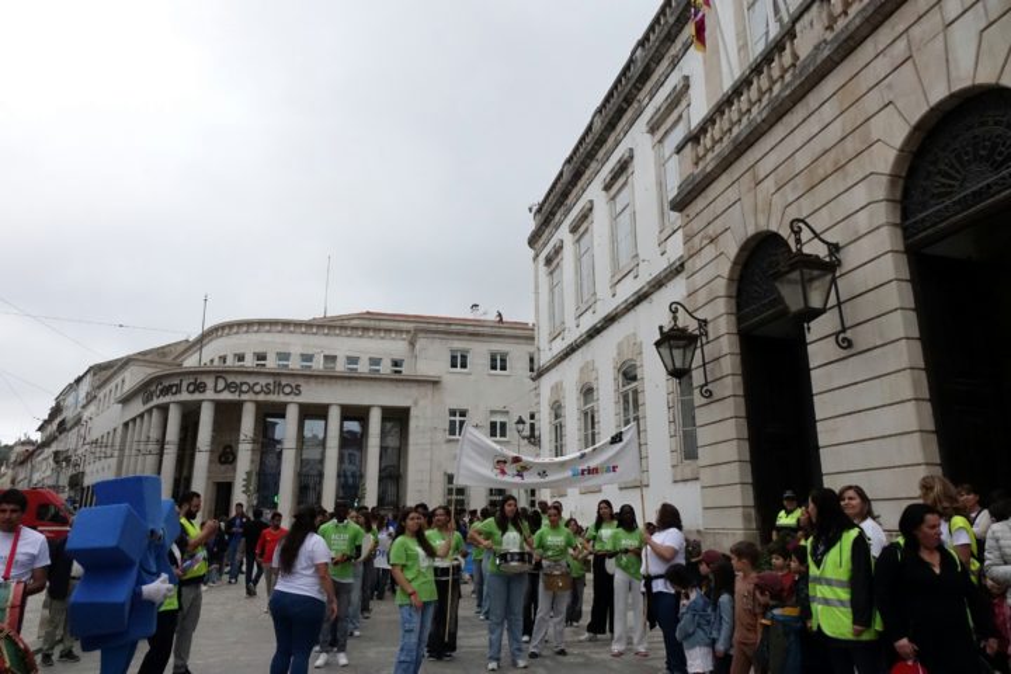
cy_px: 337
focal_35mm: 24
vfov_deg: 53.1
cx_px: 506
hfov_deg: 73.7
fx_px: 674
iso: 2000
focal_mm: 8.8
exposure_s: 1/500
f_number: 5.6
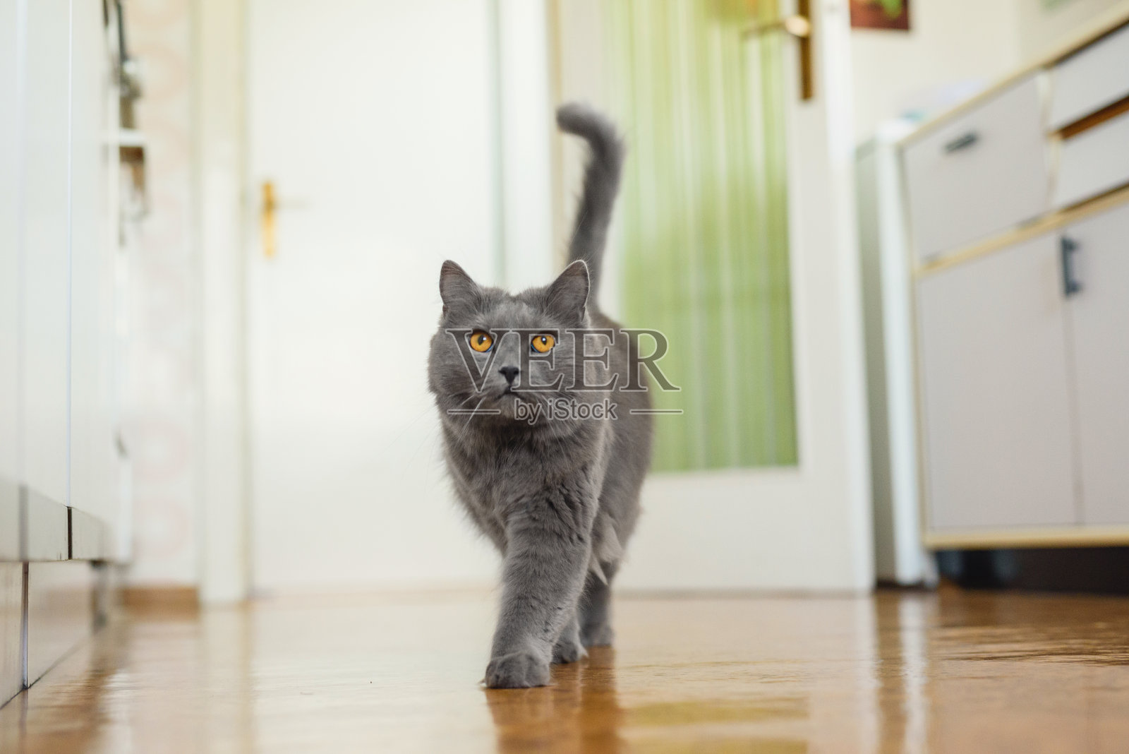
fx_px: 1569
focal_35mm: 50
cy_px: 377
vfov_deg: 27.0
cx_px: 564
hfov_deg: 39.6
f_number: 2.5
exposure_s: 1/400
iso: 3200
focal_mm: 50
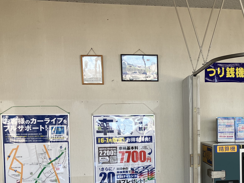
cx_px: 198
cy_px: 145
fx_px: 338
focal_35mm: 48
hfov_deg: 38.1
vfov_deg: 29.6
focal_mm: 3.99
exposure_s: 1/120
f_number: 1.8
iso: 50
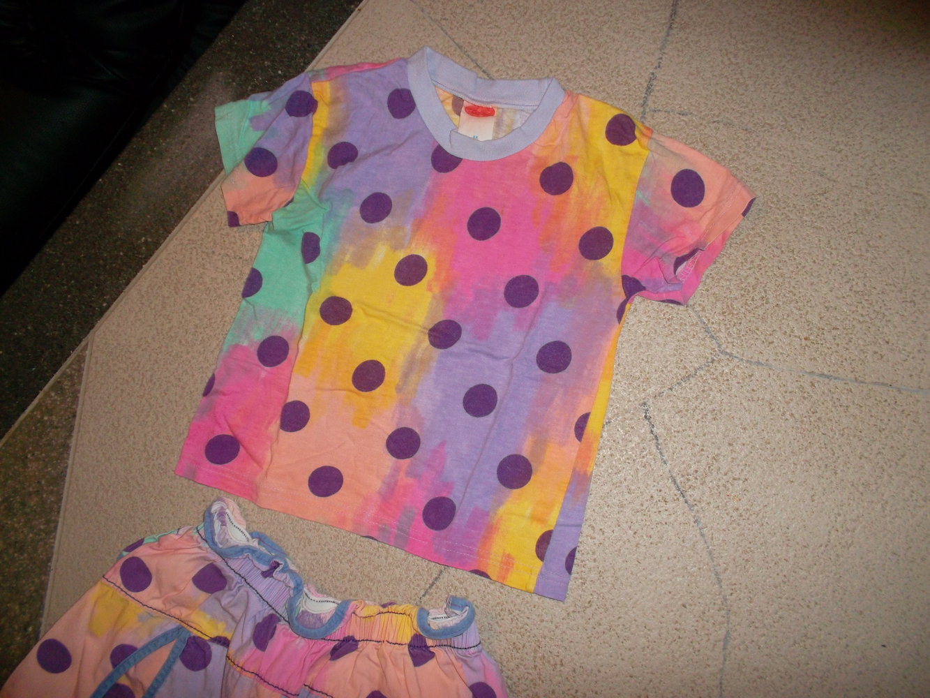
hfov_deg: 63.4
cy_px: 349
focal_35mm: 28
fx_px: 752
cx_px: 465
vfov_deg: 49.8
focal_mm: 4.1
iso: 100
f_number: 3.3
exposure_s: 1/45
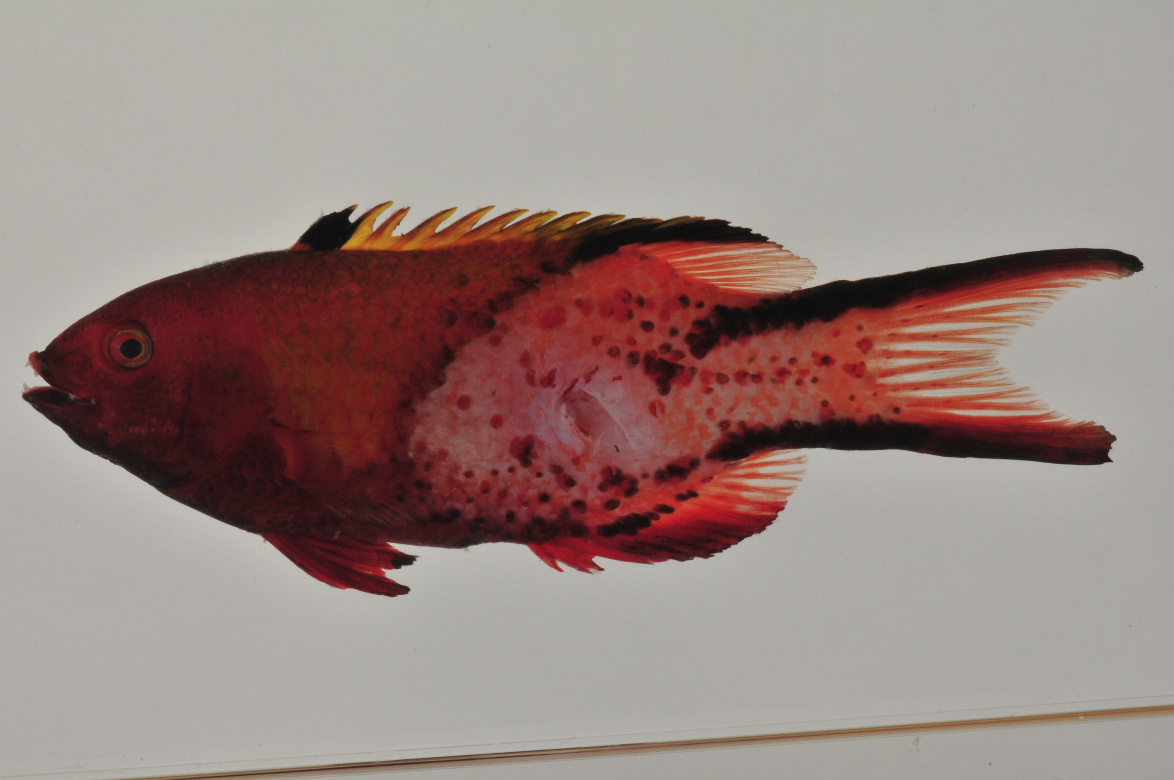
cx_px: 587
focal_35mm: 158
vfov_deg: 8.7
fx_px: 5130
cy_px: 390
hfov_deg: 13.1
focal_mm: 105
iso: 200
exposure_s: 1/60
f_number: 36
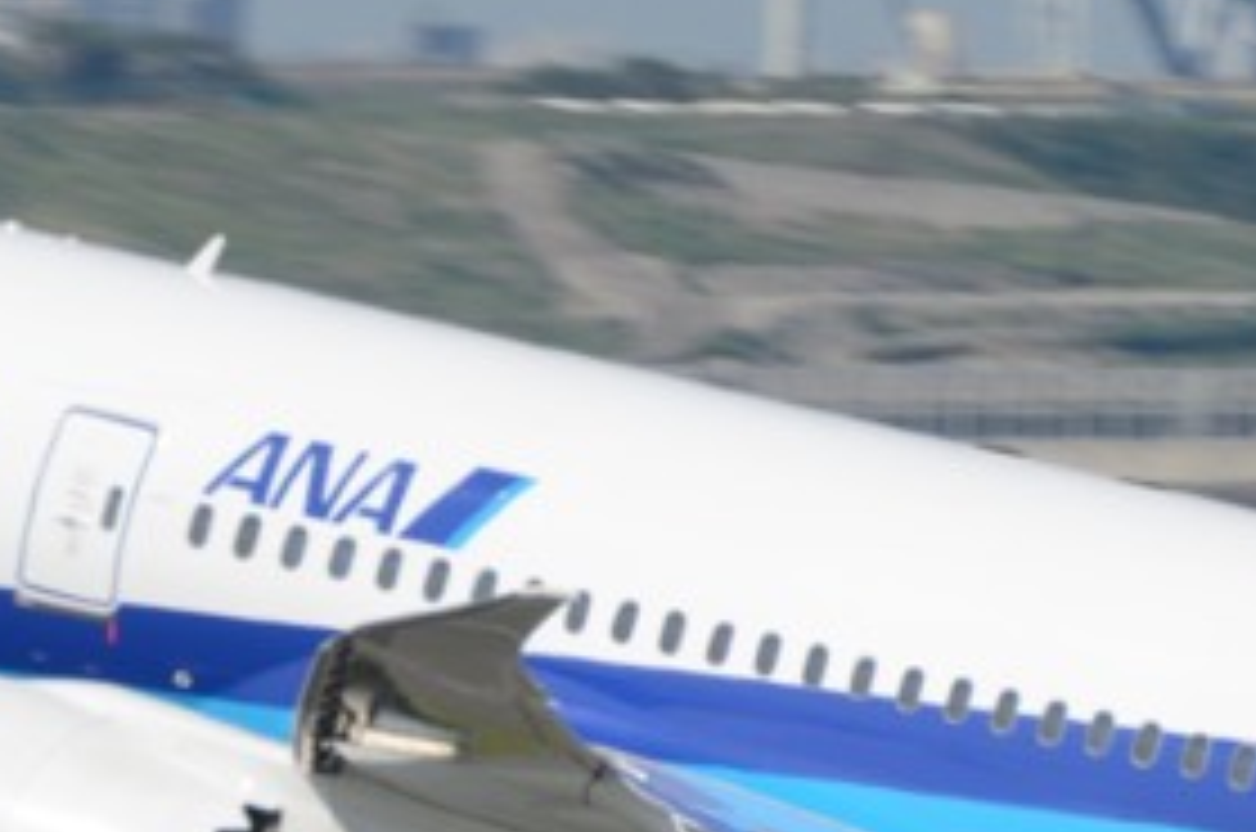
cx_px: 1094
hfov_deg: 1.0
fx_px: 72792
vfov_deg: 0.7
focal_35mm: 2090
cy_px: 670
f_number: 11
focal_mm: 380
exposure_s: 1/200
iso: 100
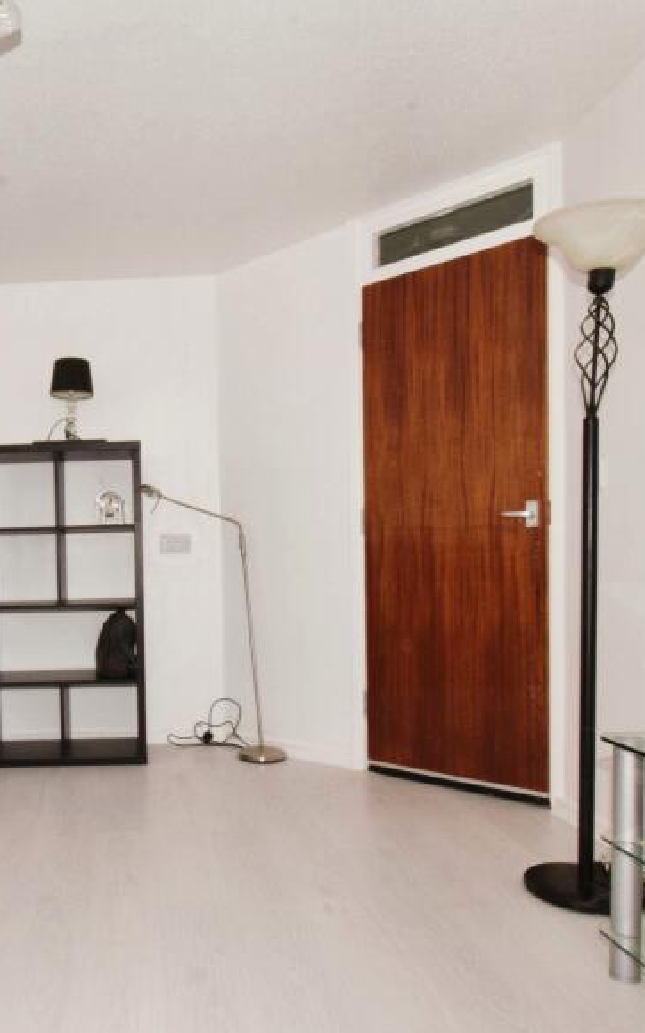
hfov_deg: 43.0
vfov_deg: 68.2
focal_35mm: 27
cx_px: 96
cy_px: 578
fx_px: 760
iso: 1000
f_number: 22
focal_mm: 10
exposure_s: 1/60
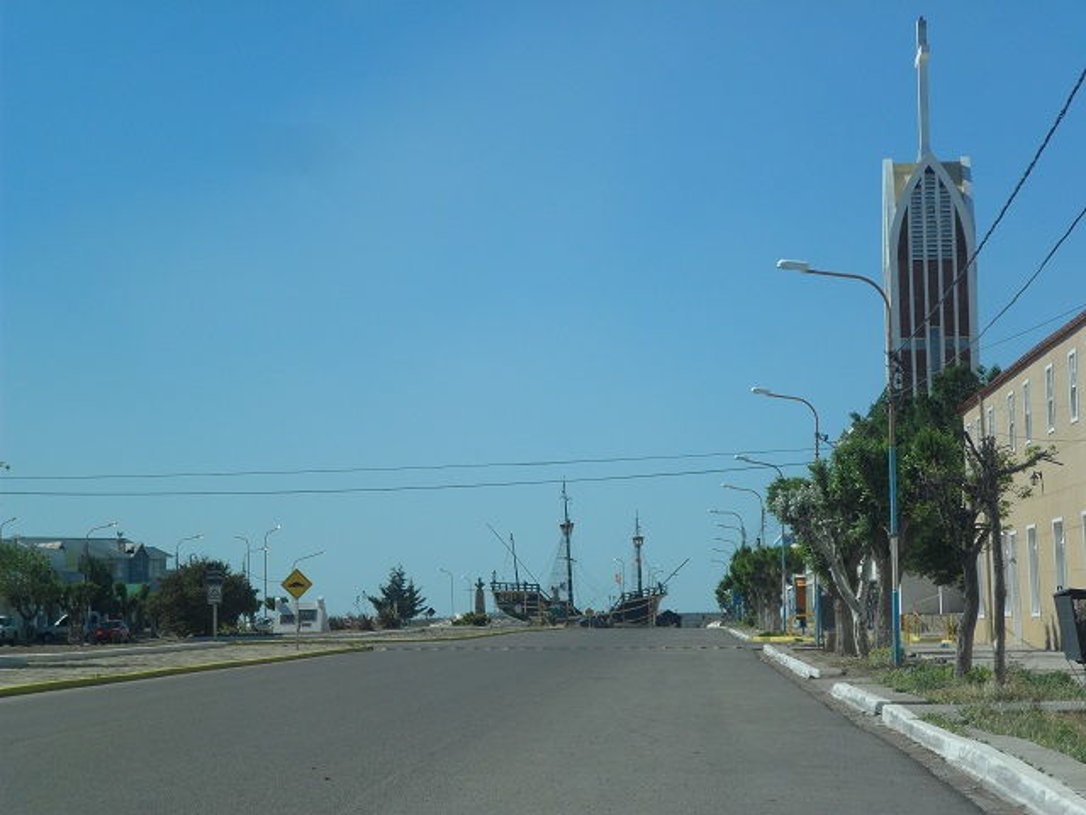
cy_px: 408
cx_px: 543
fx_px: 2698
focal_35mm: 86
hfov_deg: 22.8
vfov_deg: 17.2
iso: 80
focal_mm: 15.4
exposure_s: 1/750
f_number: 4.3
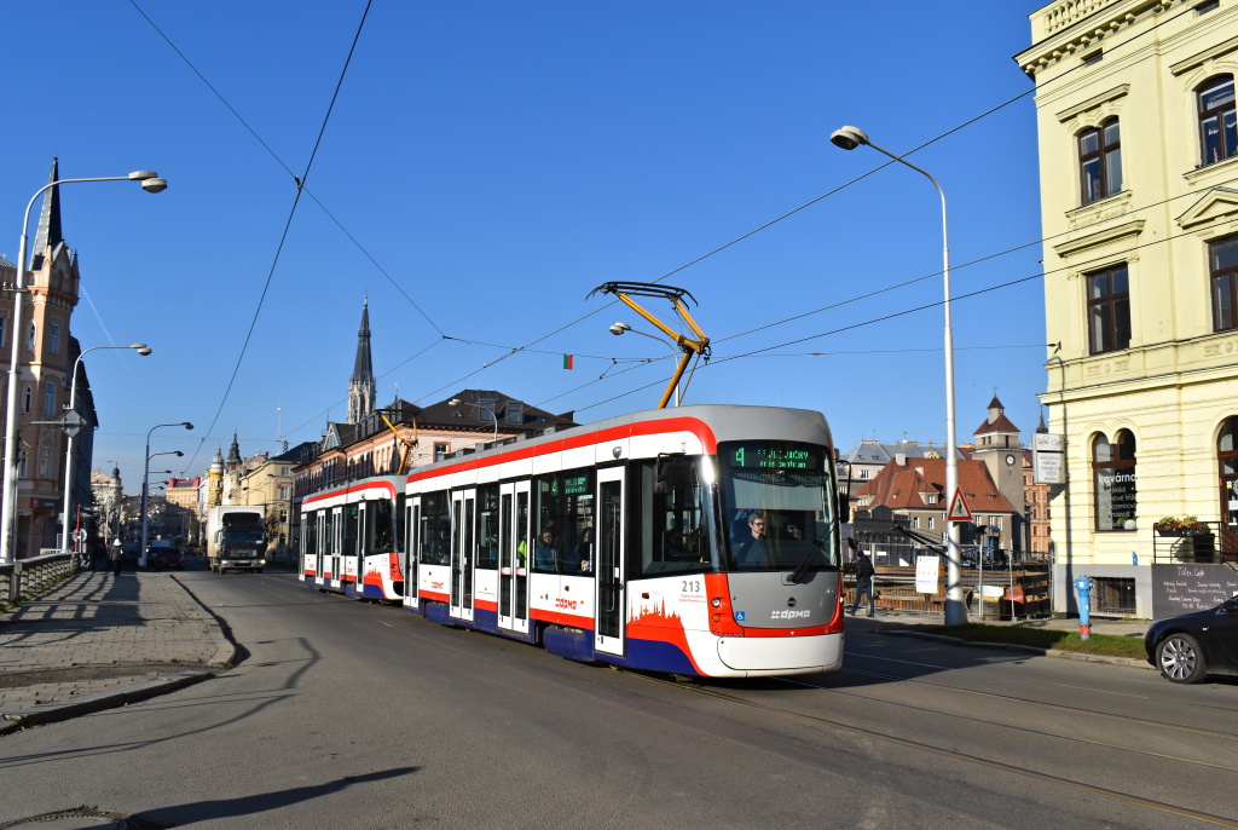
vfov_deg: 41.8
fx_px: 1085
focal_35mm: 32
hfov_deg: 59.4
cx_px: 619
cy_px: 415
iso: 200
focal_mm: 21
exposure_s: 1/500
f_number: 10
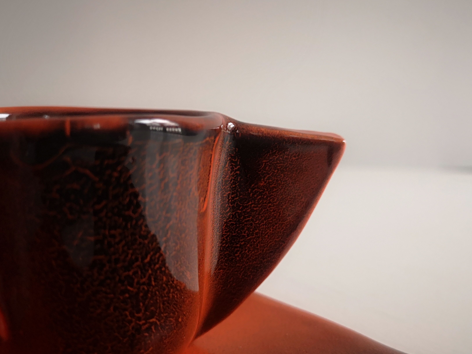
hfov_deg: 55.3
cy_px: 189
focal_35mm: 33
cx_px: 251
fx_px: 450
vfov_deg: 42.9
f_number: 1.8
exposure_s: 1/33.3
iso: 320
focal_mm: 3.95
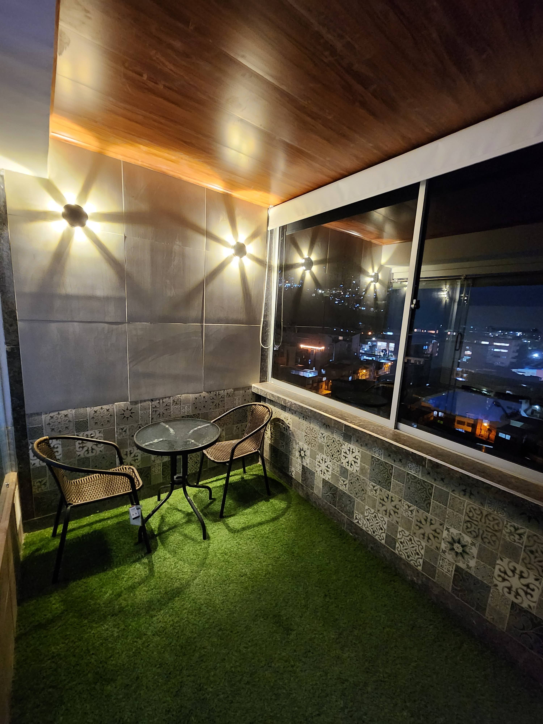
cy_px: 362
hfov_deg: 89.9
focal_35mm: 13
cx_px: 272
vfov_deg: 106.2
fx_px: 272
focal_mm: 2.2
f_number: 2.2
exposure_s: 1/24
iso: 800
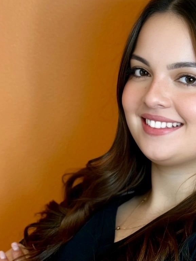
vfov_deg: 15.6
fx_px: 951
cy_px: 135
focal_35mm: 126
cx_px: 143
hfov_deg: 11.7
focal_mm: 6.76
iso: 64
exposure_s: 1/60
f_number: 1.78
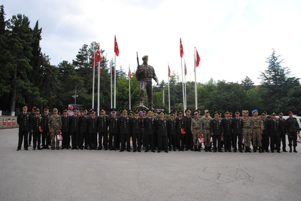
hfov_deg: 67.4
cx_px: 150
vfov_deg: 48.0
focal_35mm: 27
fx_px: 226
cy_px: 100
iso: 100
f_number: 3.5
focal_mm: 18
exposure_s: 1/320
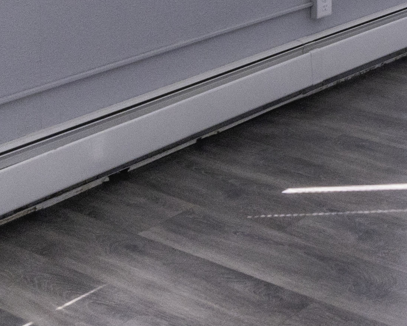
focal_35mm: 83
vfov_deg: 15.6
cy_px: -273
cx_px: 693
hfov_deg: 18.8
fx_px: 1000
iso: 1250
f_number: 8
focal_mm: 16
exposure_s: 1/200
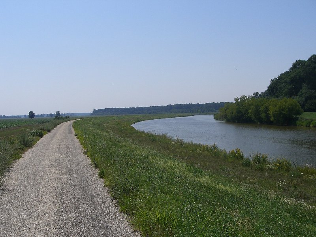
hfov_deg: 49.0
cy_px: 118
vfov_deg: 37.7
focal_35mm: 38
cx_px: 158
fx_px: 347
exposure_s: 1/1600
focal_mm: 6.3
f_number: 4.4
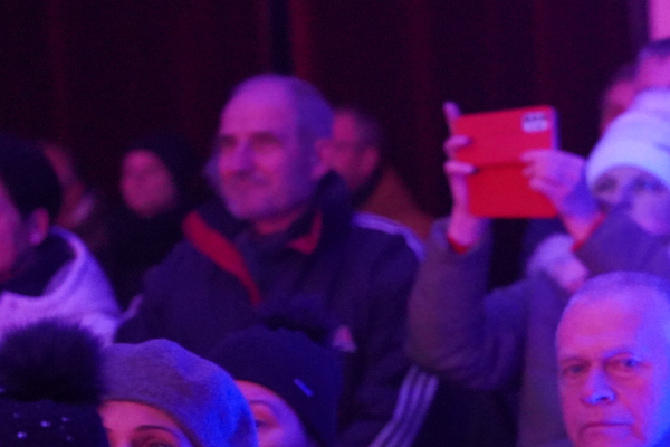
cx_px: 710
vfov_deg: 6.6
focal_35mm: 208
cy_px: 353
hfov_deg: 9.8
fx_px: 3871
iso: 12800
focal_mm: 96
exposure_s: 1/30
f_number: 4
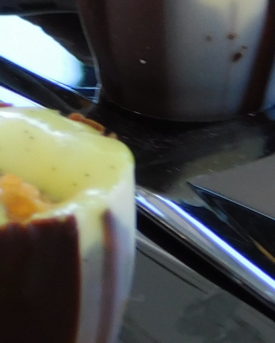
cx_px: 30
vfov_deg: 4.1
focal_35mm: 467
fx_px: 4750
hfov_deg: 3.3
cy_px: -198
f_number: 4.5
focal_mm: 16.1
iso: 125
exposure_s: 1/30
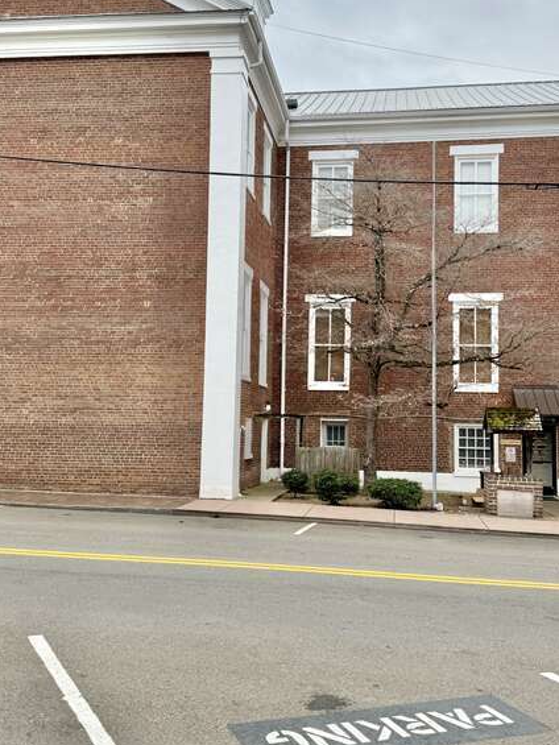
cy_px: 268
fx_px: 732
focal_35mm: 34
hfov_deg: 41.8
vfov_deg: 53.2
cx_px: 306
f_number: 1.78
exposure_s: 1/792
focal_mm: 6.86
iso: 80
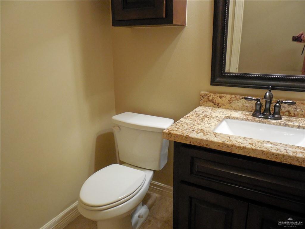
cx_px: 152
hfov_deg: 67.3
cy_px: 114
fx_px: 229
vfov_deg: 53.1
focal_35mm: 26
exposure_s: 1/30
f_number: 3.5
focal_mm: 4.6
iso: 800
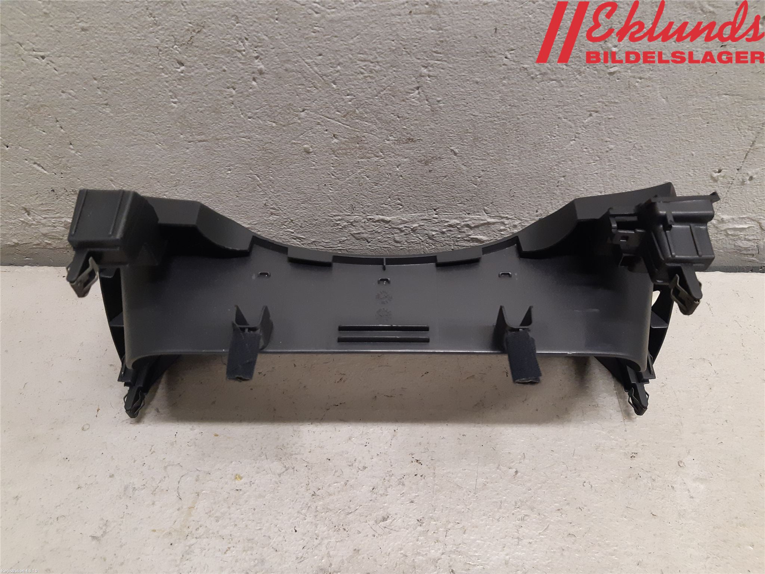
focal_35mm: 26
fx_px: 575
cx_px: 382
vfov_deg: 53.1
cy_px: 287
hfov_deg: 67.3
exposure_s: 1/50
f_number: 1.7
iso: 250
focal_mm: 3.93
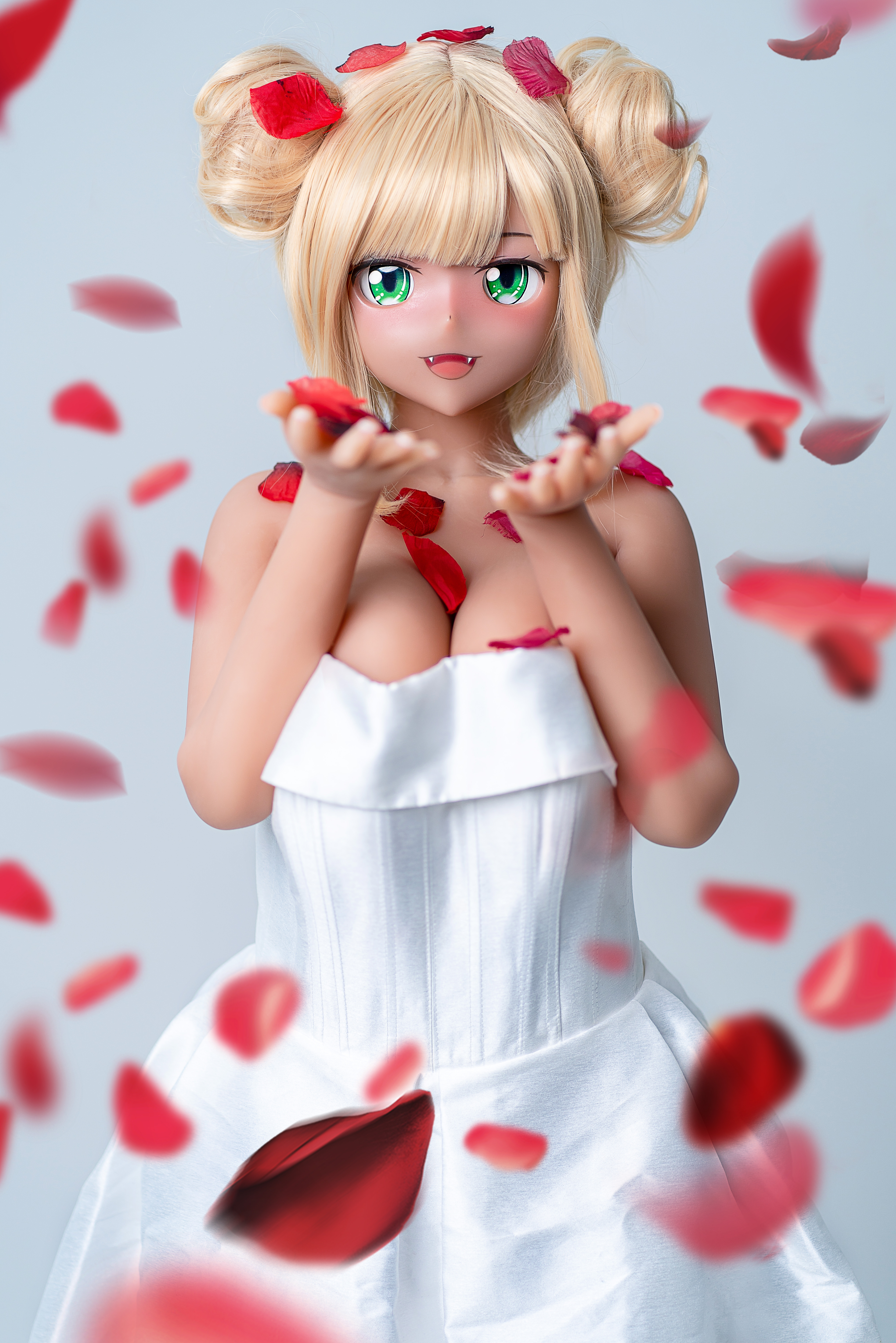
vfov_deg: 23.6
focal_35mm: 86
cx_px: 448
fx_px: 3209
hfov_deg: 15.9
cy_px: 664
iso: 100
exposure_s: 1/100
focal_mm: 85
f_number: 1.8
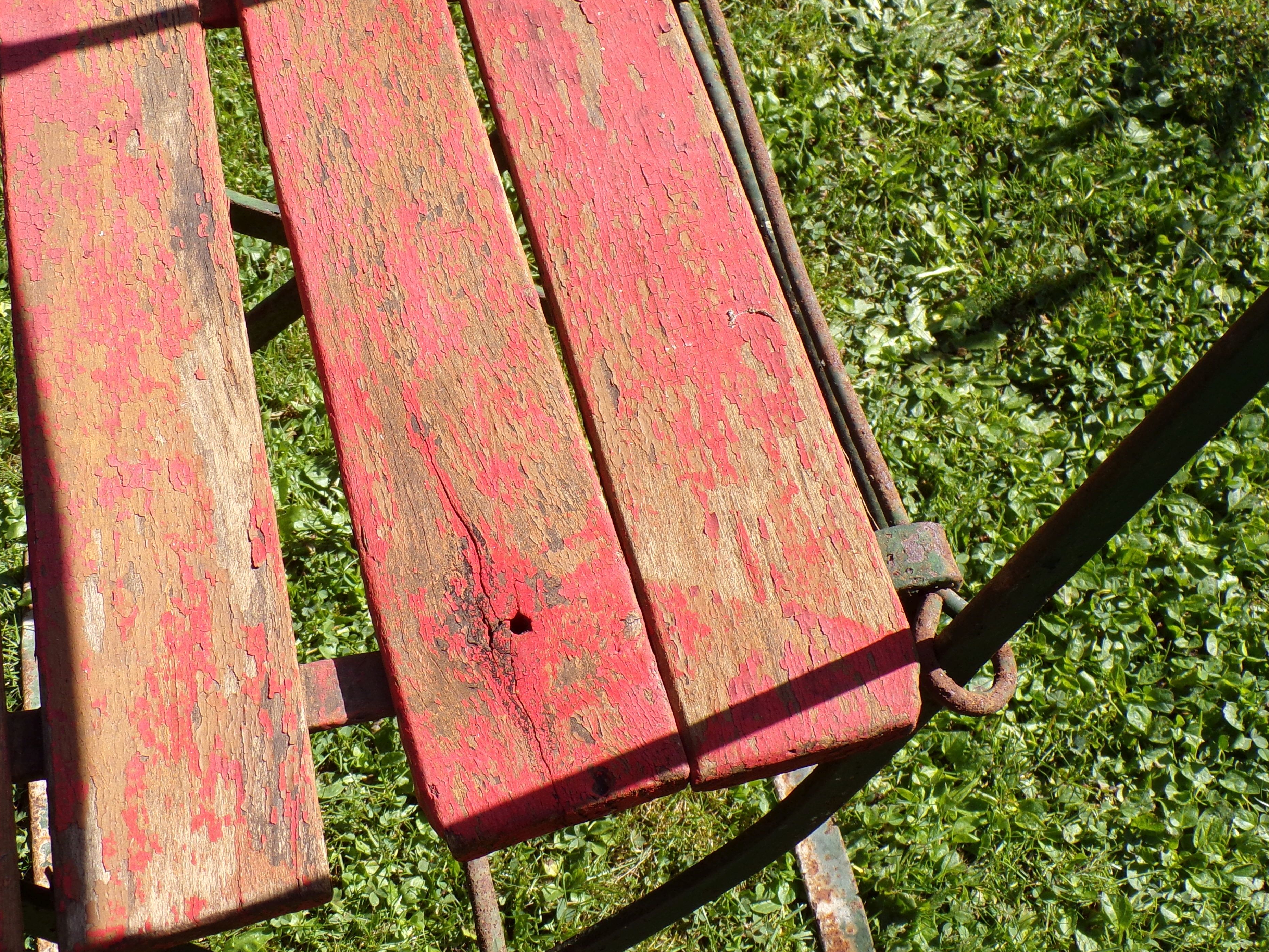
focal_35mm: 46
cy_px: 381
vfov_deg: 31.4
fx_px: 1686
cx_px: 563
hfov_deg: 41.2
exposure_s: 1/280
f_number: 4.9
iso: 80
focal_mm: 6.6
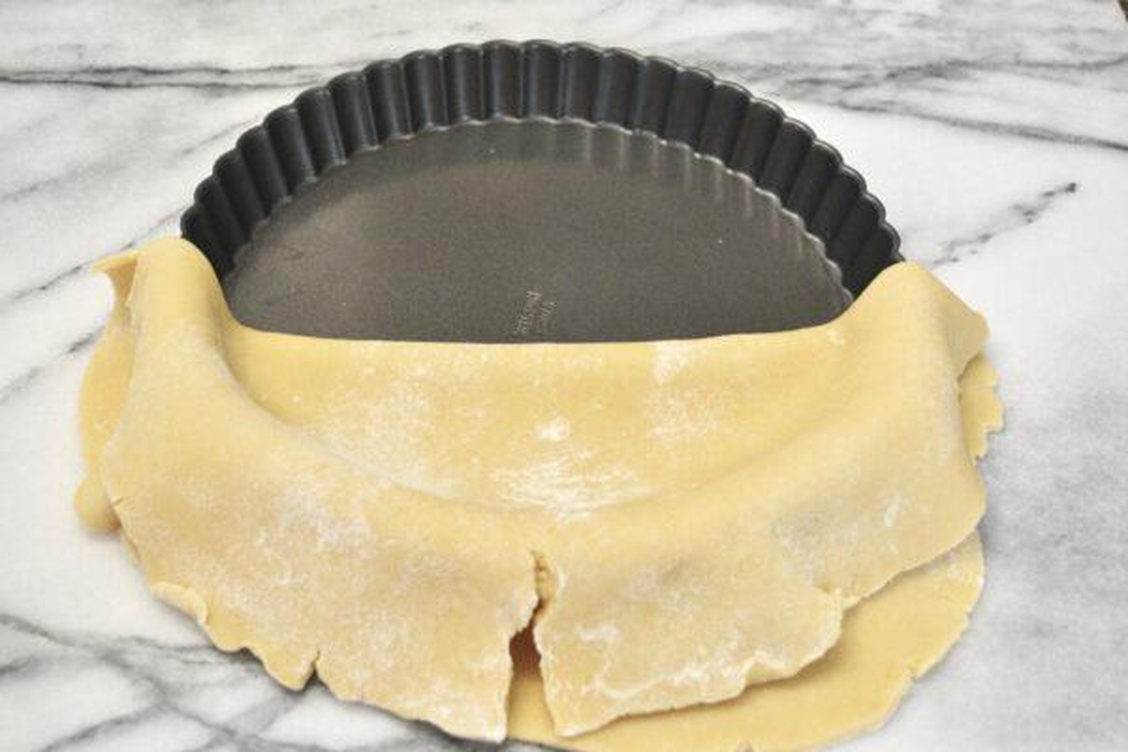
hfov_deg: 38.9
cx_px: 564
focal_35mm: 51
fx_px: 1598
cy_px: 376
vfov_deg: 26.5
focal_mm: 34
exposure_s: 1/60
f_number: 5
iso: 900
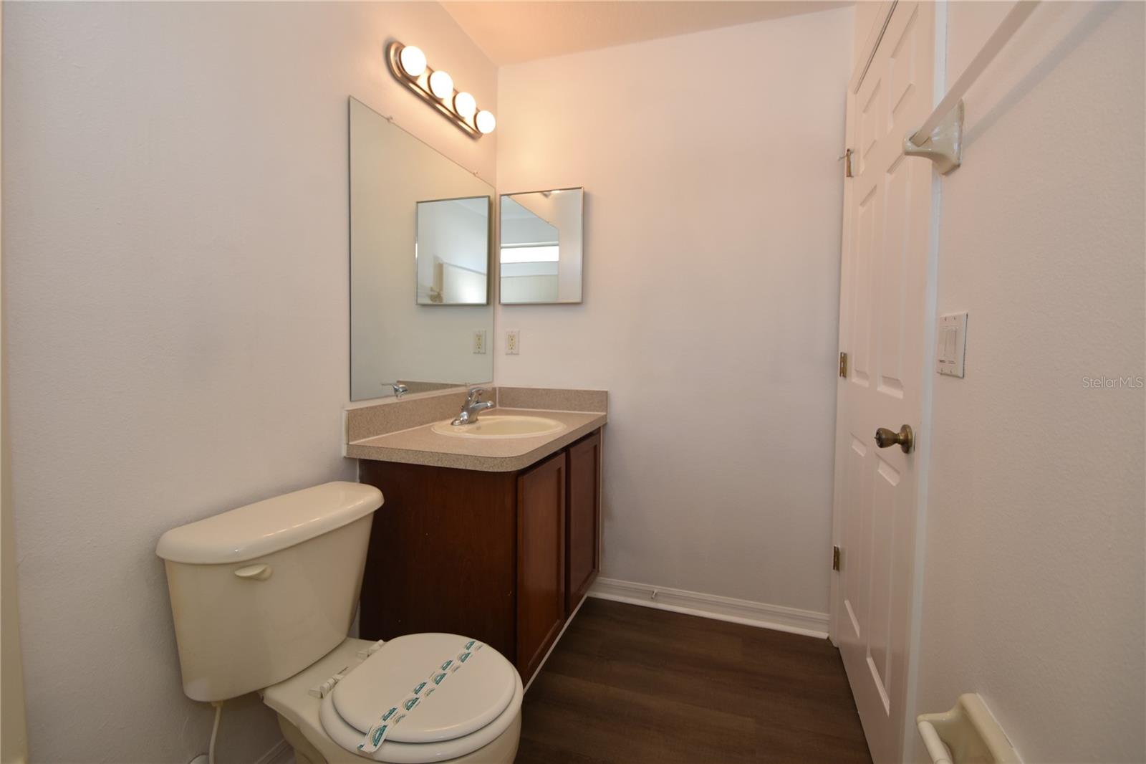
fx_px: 477
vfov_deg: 77.3
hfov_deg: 100.4
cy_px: 382
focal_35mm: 15
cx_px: 573
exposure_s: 1/125
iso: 200
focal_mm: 10
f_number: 5.6
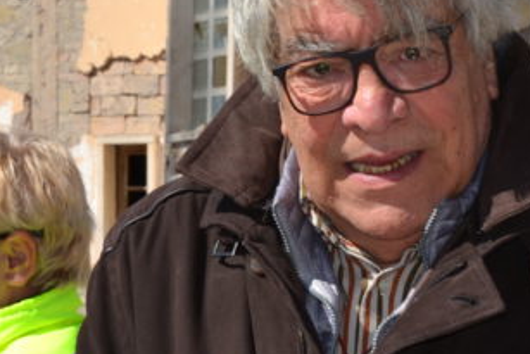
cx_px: 483
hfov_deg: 12.0
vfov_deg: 8.1
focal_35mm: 170
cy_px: 236
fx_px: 2504
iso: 100
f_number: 11
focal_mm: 34
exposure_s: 1/200
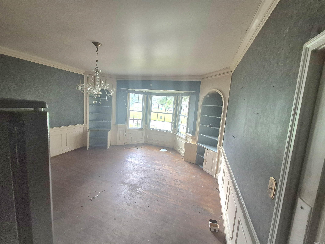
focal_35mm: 13
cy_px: 122
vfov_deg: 89.9
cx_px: 162
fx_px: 122
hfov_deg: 106.2
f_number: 2.2
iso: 200
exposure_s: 1/60.2
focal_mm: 1.74
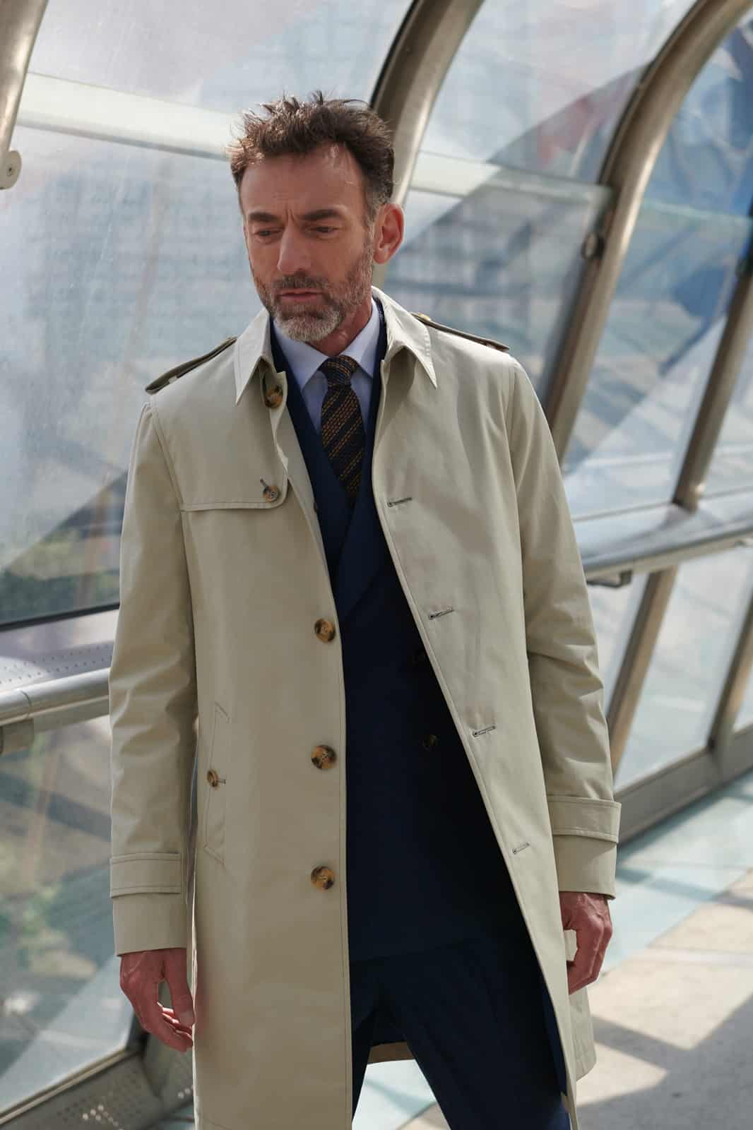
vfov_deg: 24.2
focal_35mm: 84
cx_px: 376
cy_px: 565
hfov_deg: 16.3
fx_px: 2636
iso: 200
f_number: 4
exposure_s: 1/800
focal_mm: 70
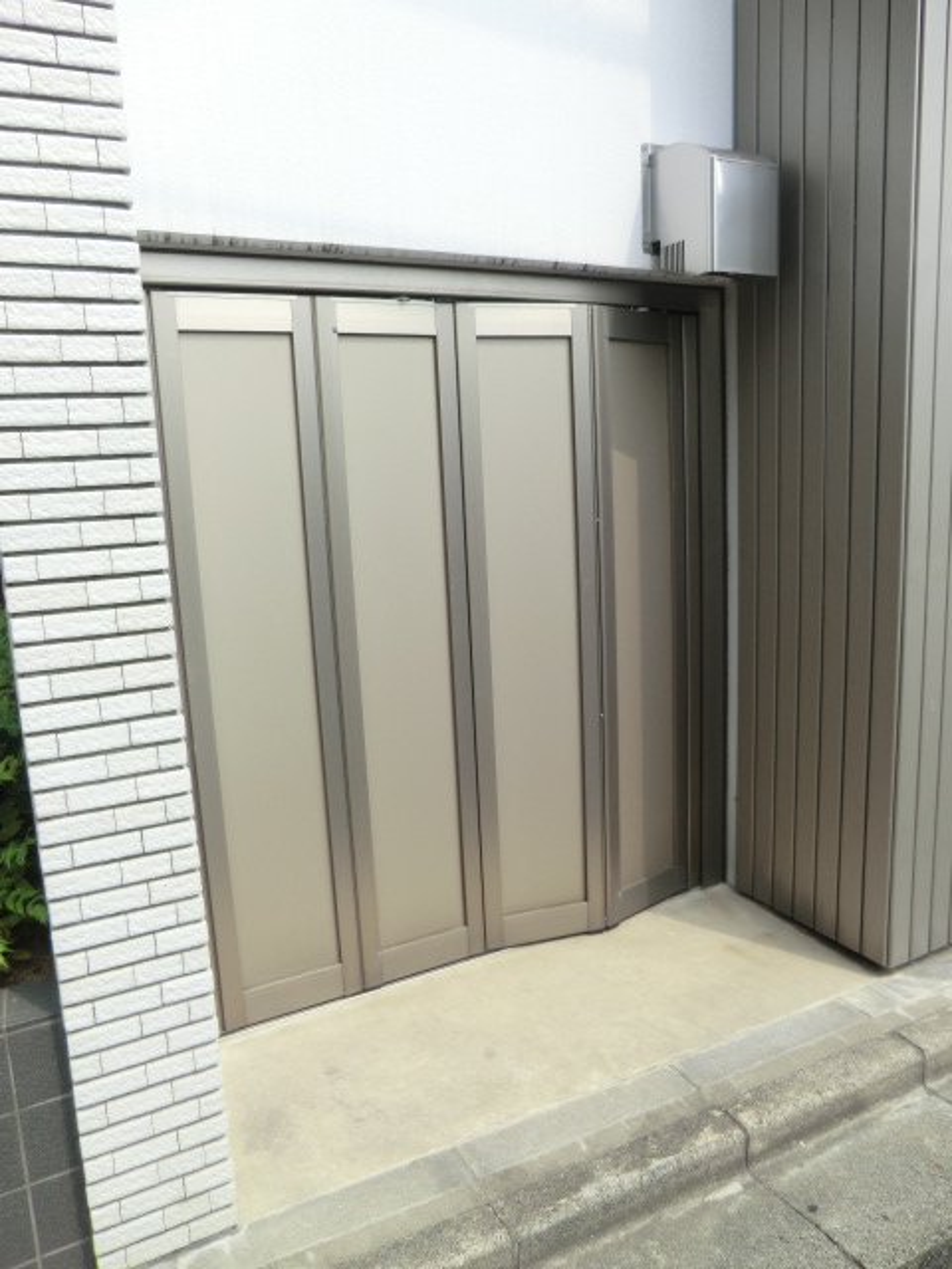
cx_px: 476
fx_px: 880
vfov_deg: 71.6
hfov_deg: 56.8
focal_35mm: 24
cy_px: 634
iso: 80
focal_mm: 4.3
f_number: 3.2
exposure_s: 1/400
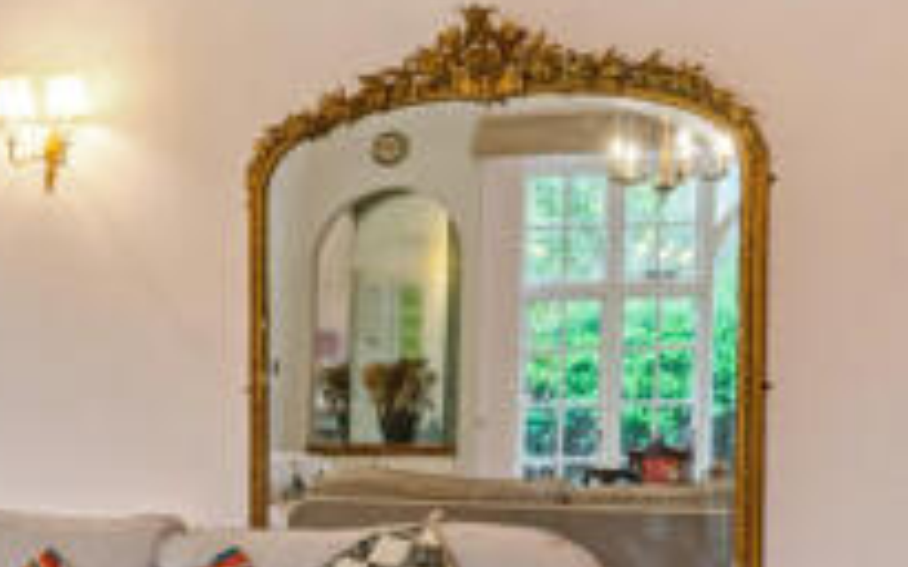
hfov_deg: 20.7
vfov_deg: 14.2
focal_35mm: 91
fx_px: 2251
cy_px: 516
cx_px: -281
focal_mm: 28
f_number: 5.6
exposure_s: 1/20
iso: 400
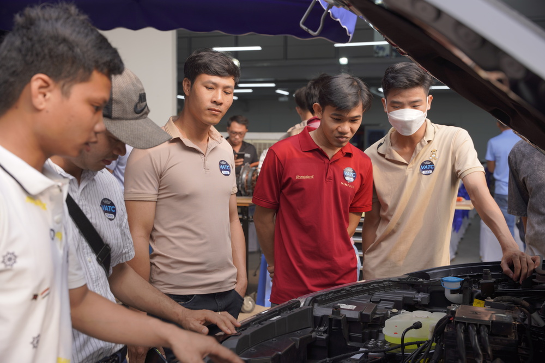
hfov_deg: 43.6
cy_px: 182
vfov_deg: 29.9
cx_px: 272
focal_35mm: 45
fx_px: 681
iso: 100
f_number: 4.5
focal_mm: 45
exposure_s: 1/160
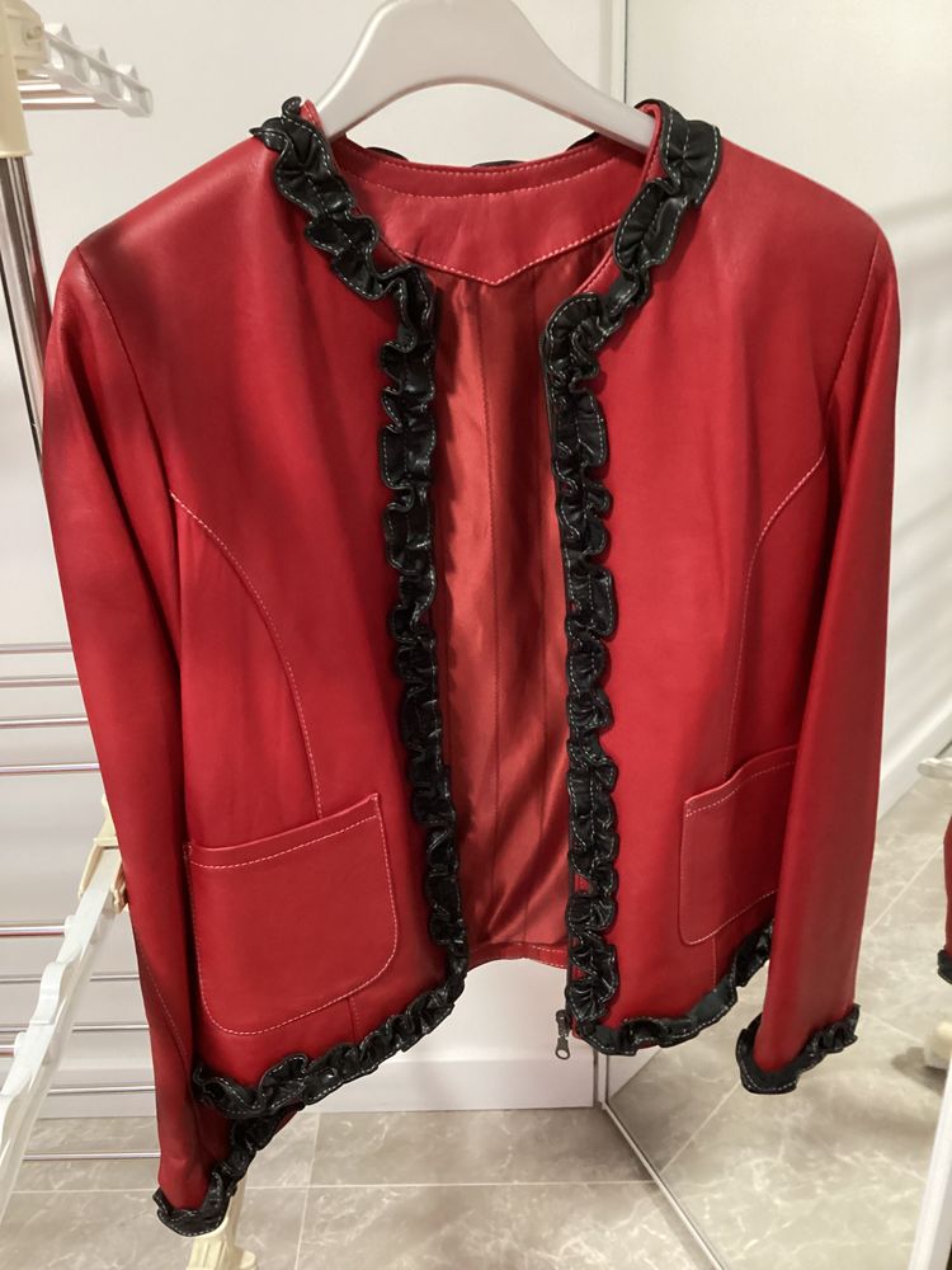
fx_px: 1137
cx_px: 476
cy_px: 635
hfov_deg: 45.4
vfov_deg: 58.4
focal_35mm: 31
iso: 800
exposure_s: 1/30
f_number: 2.4
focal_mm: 3.3
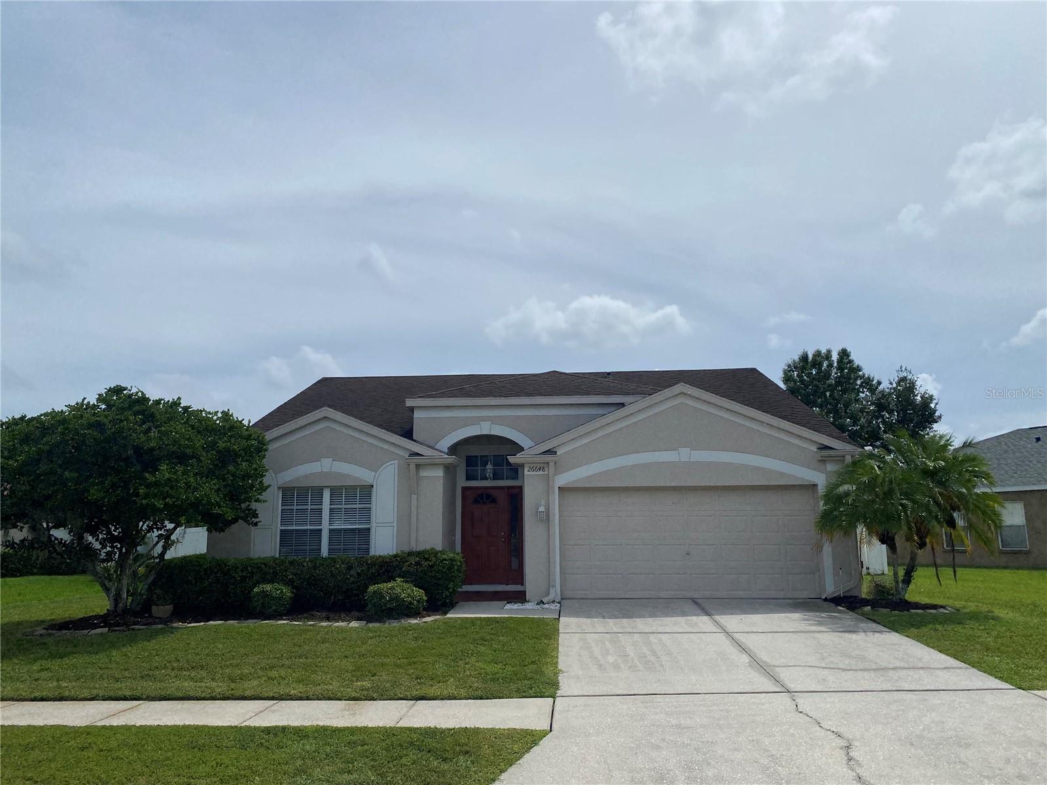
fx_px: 786
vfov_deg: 53.1
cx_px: 524
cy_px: 392
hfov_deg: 67.3
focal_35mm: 26
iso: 32
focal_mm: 4.25
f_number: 1.8
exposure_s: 1/8197
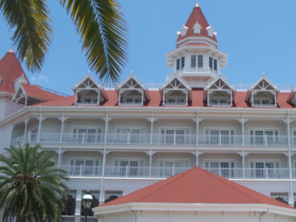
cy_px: 134
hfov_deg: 33.5
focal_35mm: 57
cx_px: 196
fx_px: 487
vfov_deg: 25.6
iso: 64
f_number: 4
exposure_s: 1/500
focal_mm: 7.8
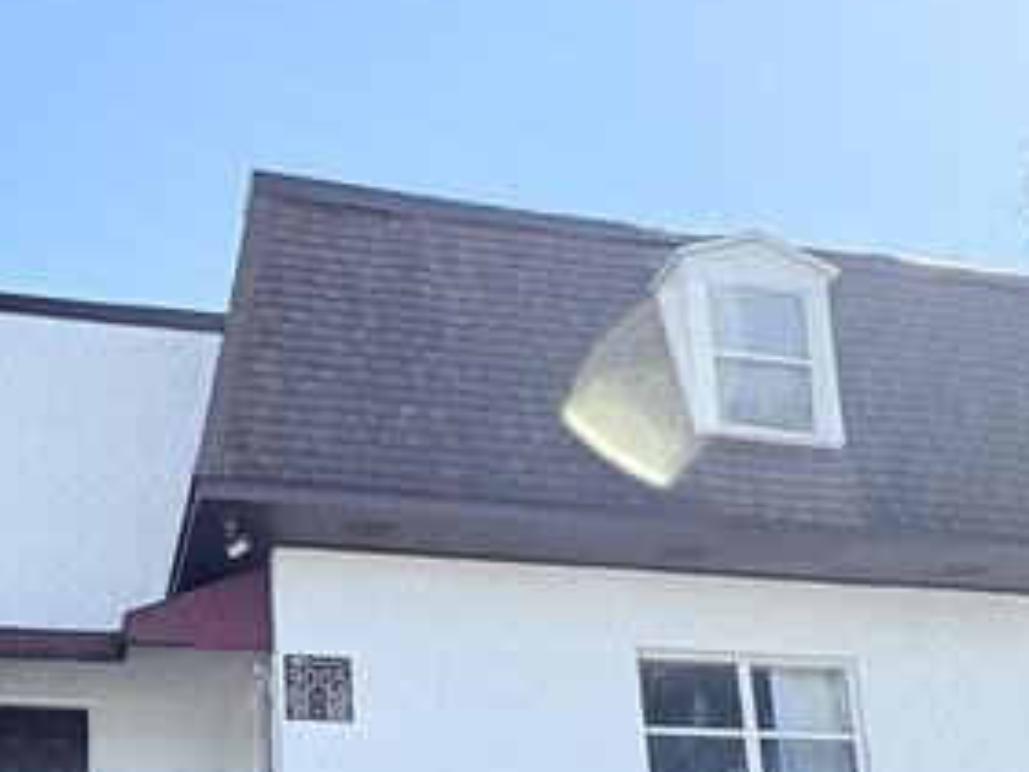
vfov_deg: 30.5
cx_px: 283
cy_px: 930
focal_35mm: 40
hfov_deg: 45.5
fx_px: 1189
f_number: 2.2
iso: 40
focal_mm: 2.22
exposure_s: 1/727
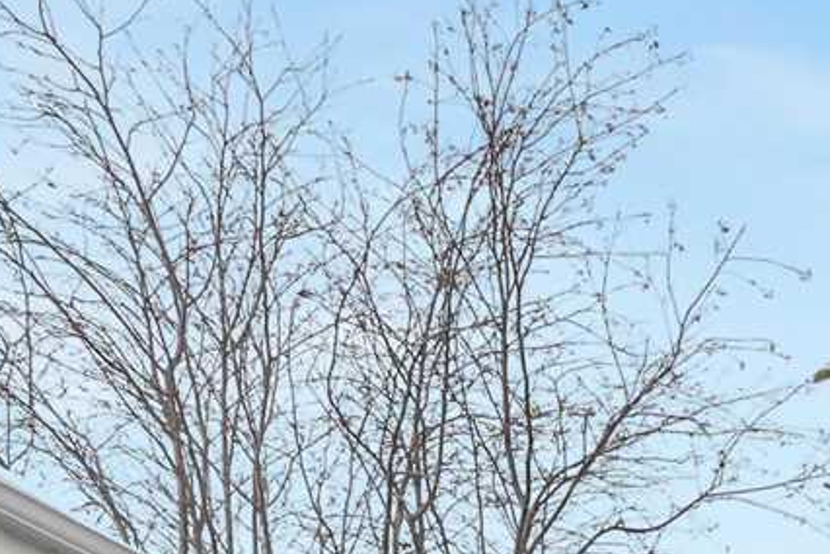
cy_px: 1447
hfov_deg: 14.0
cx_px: 1999
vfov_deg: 10.9
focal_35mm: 101
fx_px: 2328
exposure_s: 1/1600
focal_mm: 14
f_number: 9
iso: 1250
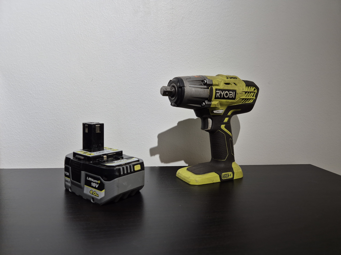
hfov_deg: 73.9
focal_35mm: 23
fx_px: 227
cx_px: 170
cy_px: 128
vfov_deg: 58.9
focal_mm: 5.4
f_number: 1.8
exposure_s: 1/100
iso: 200
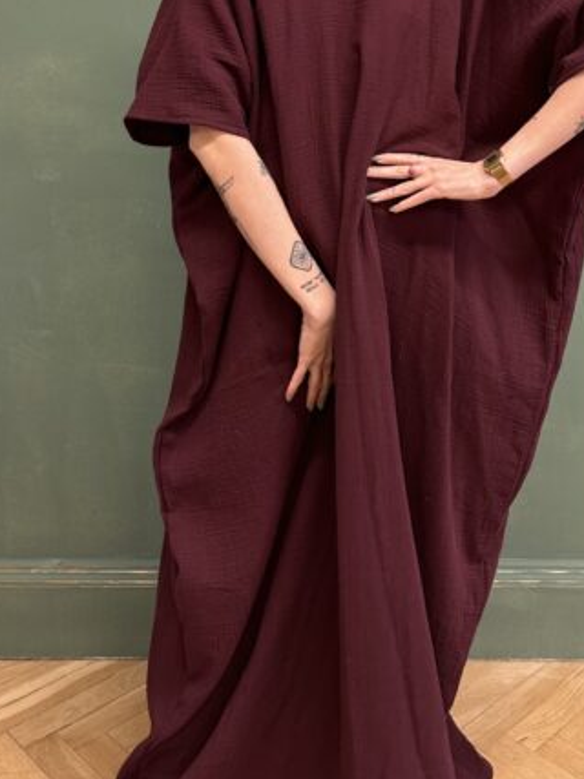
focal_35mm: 45
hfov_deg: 32.0
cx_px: 360
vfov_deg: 40.9
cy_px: 199
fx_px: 1013
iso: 160
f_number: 1.78
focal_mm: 6.86
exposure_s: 1/50
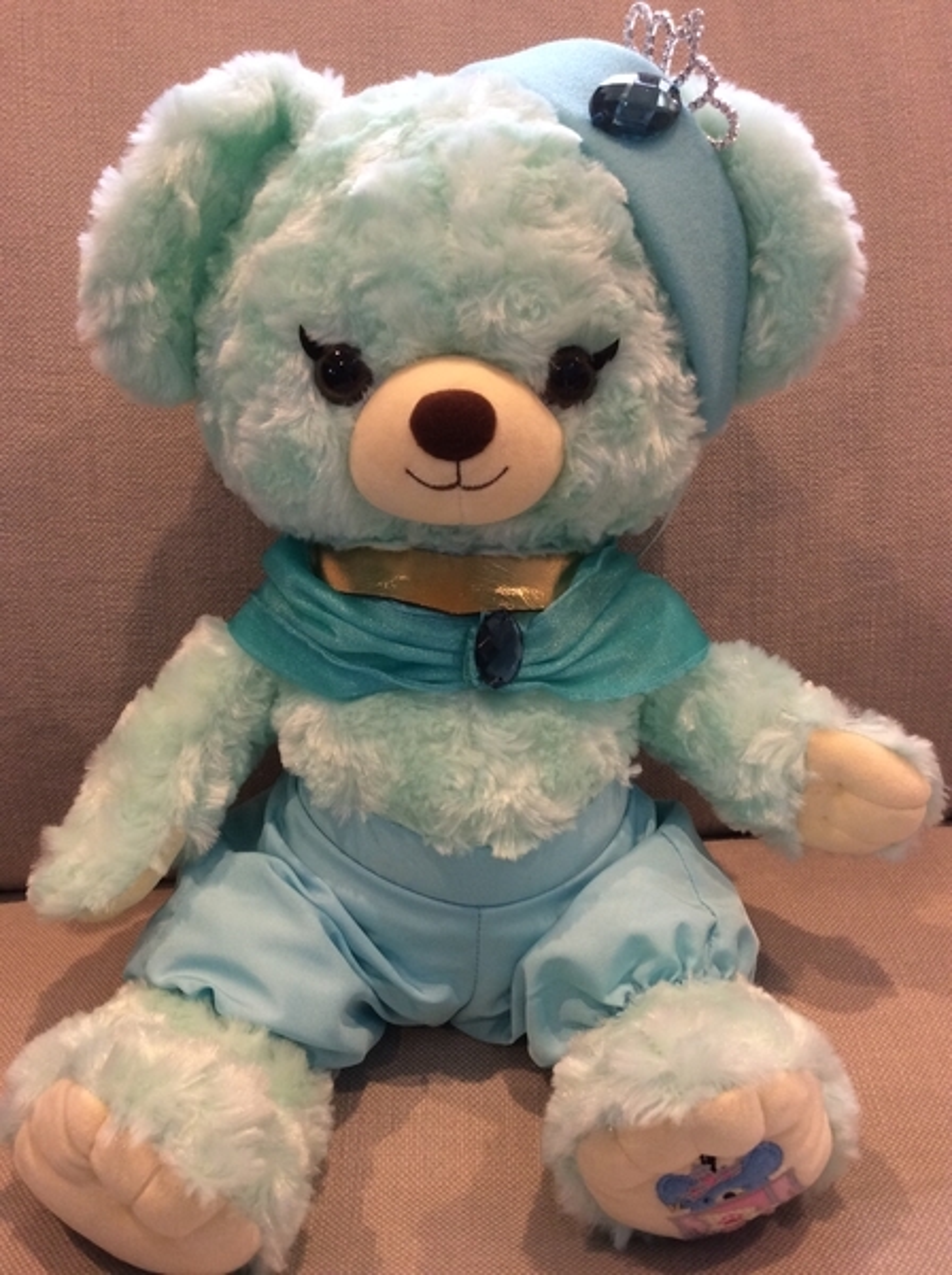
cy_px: 638
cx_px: 476
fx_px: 1177
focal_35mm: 32
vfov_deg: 56.9
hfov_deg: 44.0
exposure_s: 1/24
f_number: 2.4
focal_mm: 3.3
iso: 80
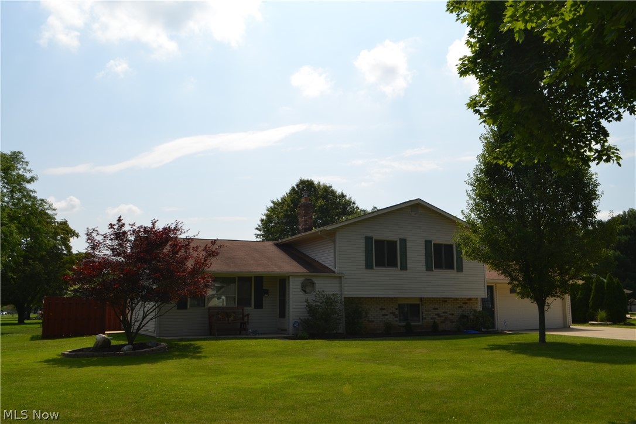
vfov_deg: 43.6
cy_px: 212
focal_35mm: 30
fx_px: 530
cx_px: 318
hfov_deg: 61.9
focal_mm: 20
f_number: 11
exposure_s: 1/200
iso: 100
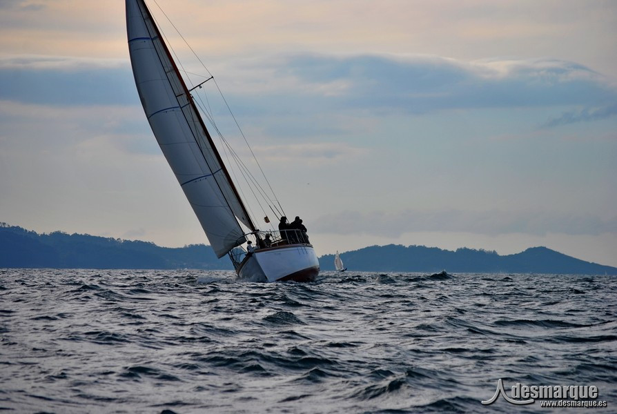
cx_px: 308
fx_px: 2988
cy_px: 207
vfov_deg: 7.9
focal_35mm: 174
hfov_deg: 11.8
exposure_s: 1/640
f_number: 6.3
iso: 100
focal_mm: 116
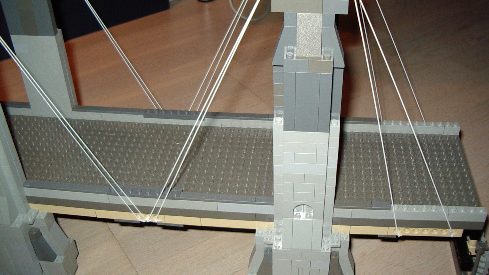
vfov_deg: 28.3
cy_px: 119
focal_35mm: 42
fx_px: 545
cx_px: 248
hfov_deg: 48.4
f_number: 2.6
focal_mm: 5.8
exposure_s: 1/60
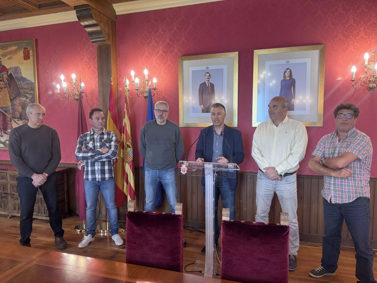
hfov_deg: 71.6
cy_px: 142
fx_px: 261
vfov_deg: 56.8
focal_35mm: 24
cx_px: 188
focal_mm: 6.76
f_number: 1.78
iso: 200
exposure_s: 1/100
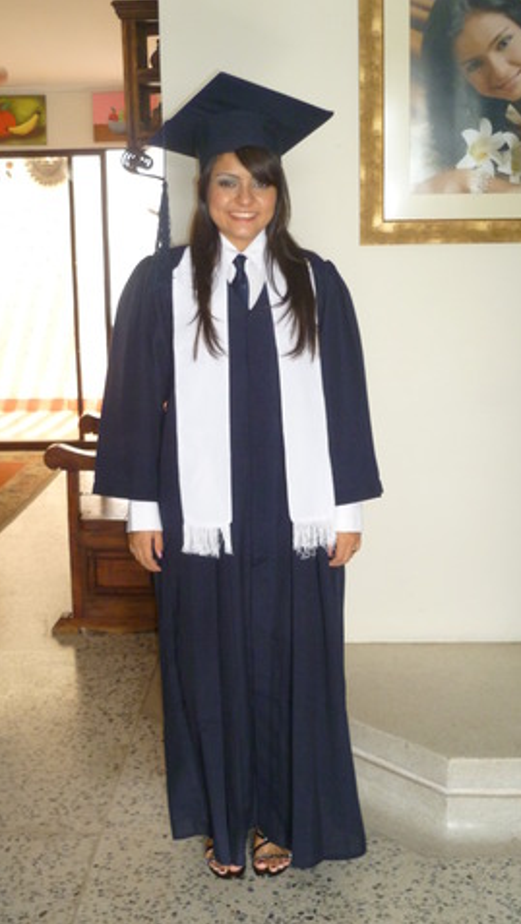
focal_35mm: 46
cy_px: 463
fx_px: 1128
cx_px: 256
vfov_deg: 44.6
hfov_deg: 26.0
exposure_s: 1/30
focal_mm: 7.5
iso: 250
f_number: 3.3
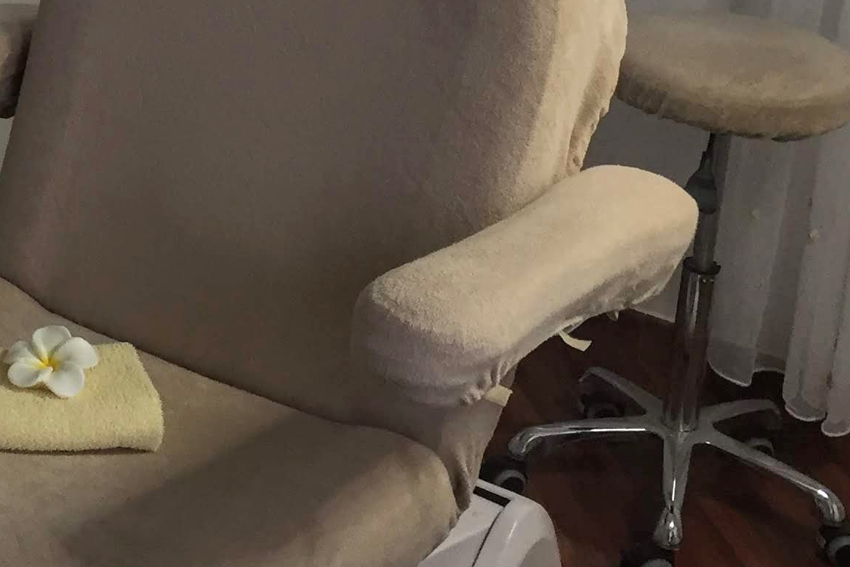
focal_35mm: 85
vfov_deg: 15.7
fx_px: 2007
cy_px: -21
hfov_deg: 22.8
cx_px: -27
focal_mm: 4.15
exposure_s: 1/33
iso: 50
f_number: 2.2
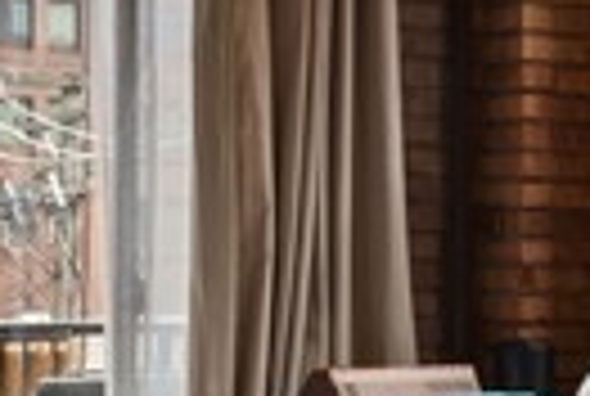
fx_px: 2250
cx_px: 849
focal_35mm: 137
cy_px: 261
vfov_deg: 10.1
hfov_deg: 14.1
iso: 200
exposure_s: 1/6
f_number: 8
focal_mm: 20
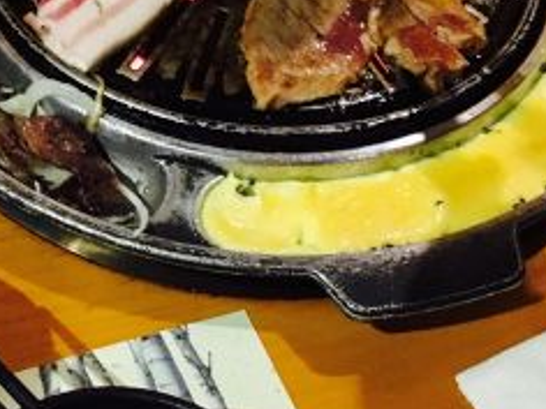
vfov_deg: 17.1
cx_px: 130
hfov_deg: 22.5
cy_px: 114
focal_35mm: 86
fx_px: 1356
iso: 320
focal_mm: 4.15
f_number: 2.2
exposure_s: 1/17
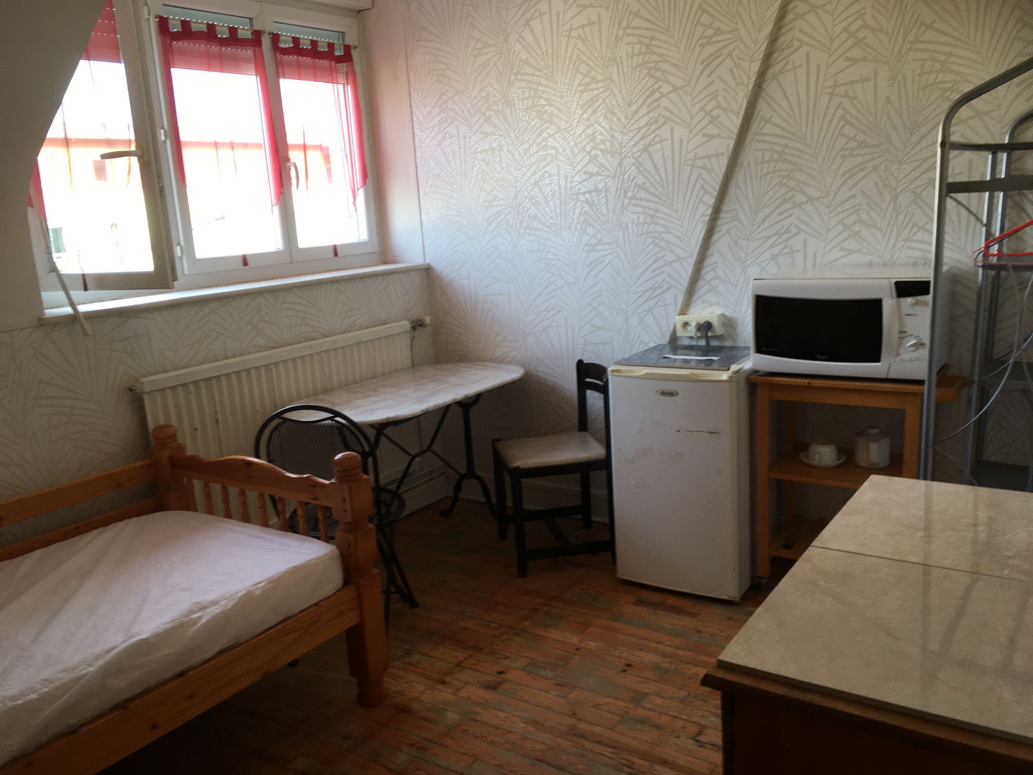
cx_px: 516
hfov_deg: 61.7
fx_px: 865
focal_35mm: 29
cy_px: 388
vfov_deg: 48.2
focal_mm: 4.15
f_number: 2.2
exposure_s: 1/50
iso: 25
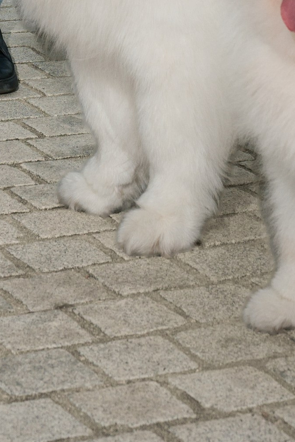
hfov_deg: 8.2
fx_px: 2052
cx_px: 227
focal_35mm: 167
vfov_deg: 11.3
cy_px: -409
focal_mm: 41
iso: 320
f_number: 7.1
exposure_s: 1/160
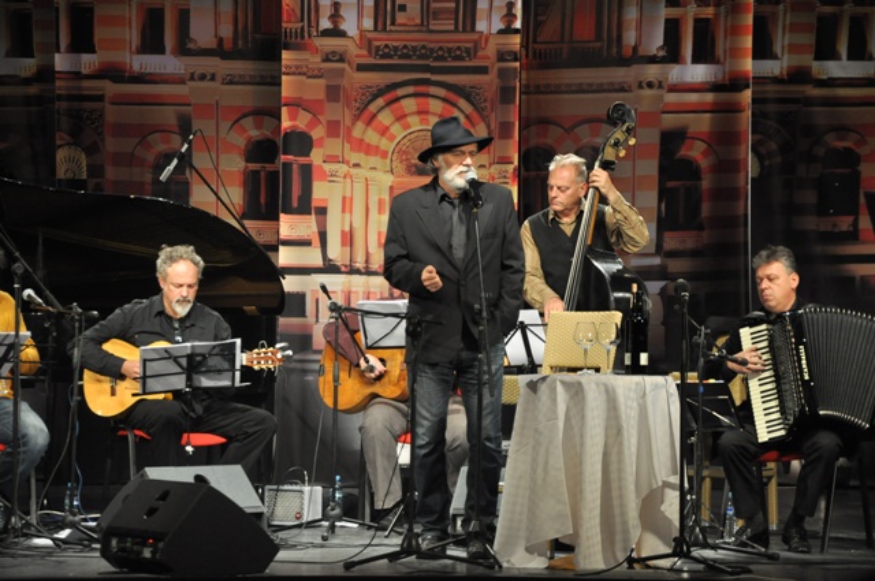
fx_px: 3568
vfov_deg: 9.3
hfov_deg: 14.0
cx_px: 438
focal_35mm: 147
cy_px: 290
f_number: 5.6
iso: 900
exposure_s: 1/50
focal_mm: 98
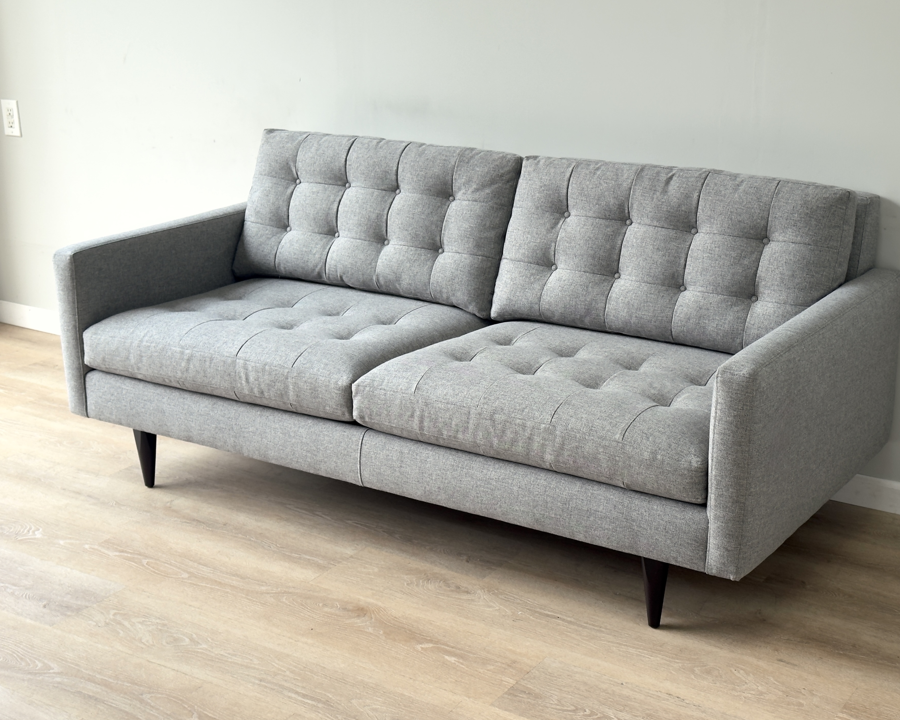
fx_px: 1359
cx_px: 476
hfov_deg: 36.6
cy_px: 367
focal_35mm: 51
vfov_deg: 29.7
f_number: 1.78
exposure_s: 1/129
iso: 50
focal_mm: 6.76
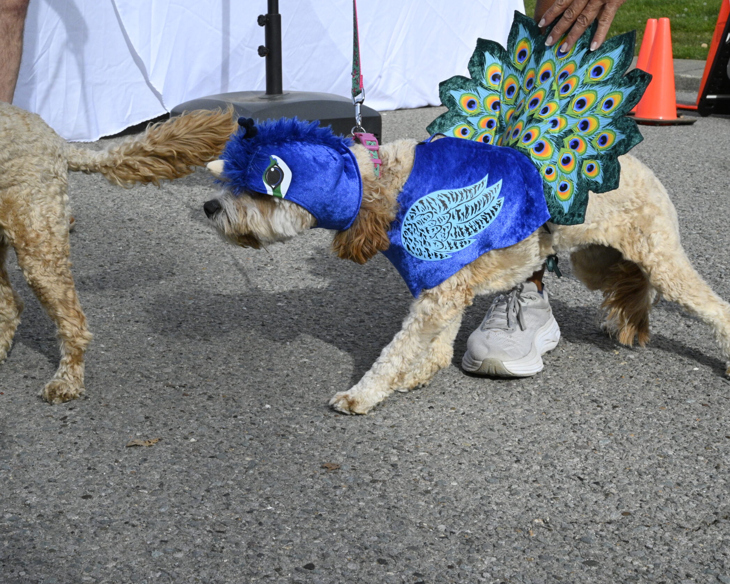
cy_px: 293
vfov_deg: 28.1
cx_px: 391
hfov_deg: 34.7
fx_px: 1167
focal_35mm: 54
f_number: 20
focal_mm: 47
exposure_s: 1/1250
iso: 4000
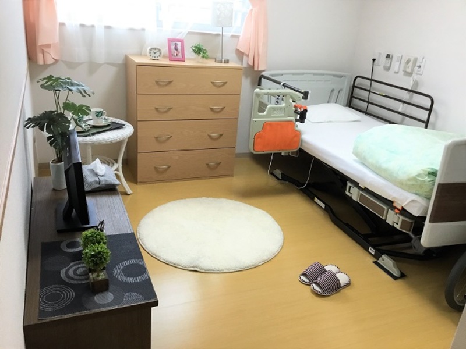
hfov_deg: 58.4
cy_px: 174
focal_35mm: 31
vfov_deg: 45.4
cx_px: 233
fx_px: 417
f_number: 2.4
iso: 50
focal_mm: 3.3
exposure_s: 1/33
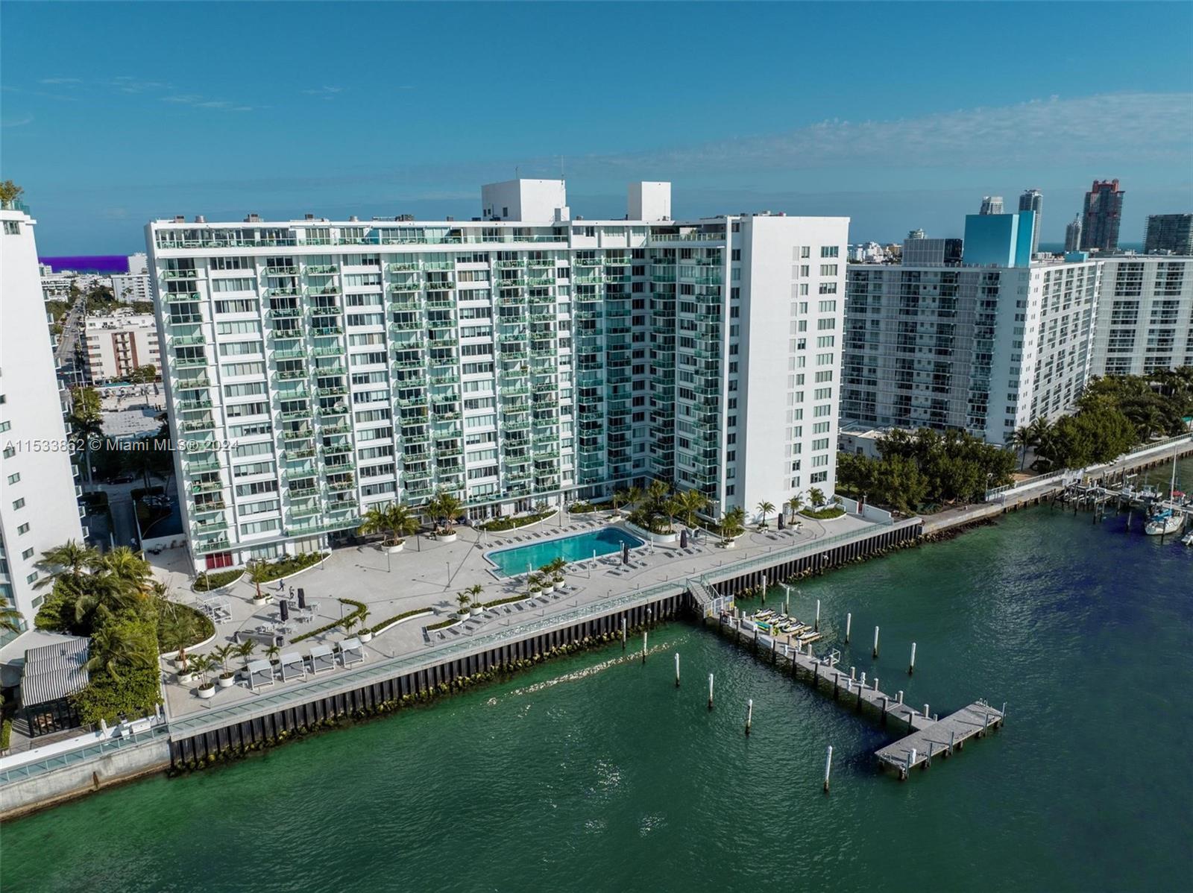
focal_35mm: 24
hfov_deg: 71.6
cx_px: 596
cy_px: 446
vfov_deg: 56.8
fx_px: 827
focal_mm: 12.29
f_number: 2.8
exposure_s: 1/6400
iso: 110
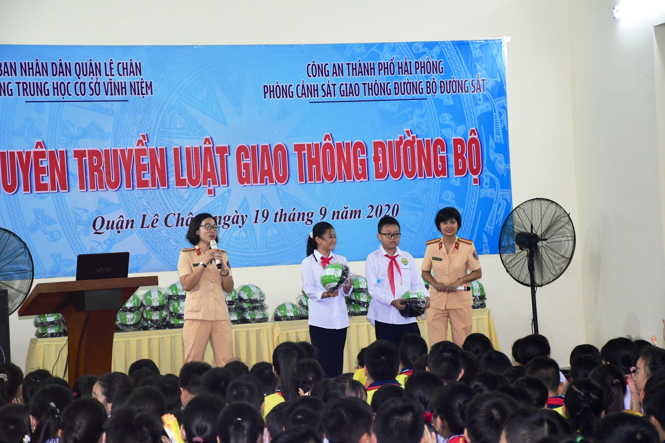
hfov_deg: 19.5
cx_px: 332
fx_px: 1939
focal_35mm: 105
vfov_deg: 13.0
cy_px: 222
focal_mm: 70
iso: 2000
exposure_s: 1/200
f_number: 5.6
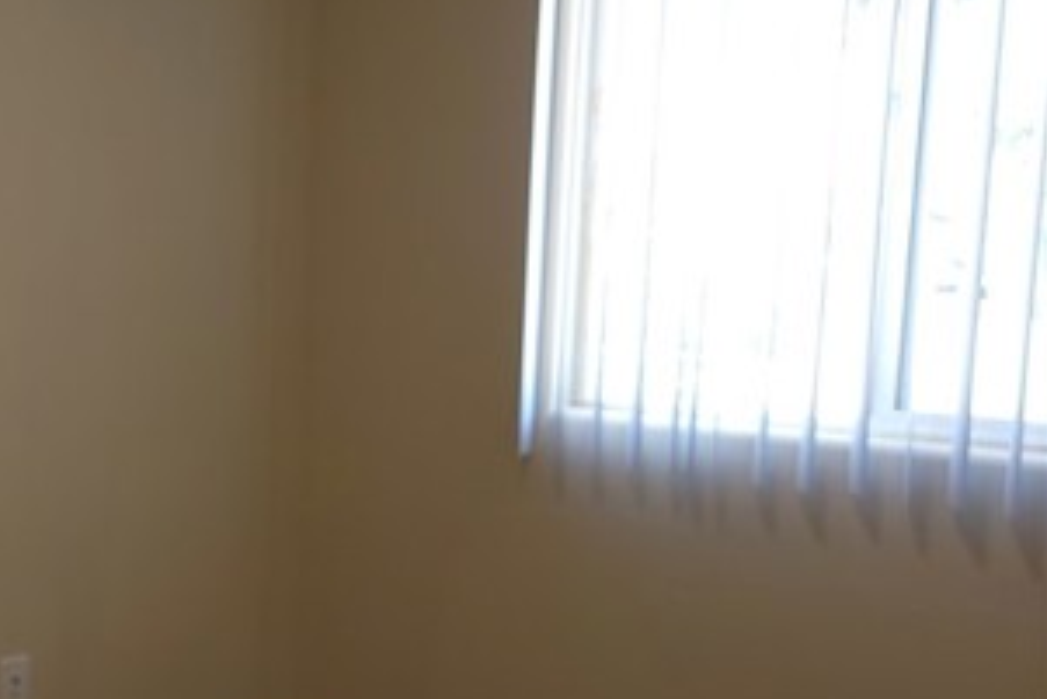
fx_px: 1542
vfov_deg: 25.4
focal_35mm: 53
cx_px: -63
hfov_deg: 33.4
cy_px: 466
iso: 40
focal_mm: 6.7
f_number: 1.8
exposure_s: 1/60
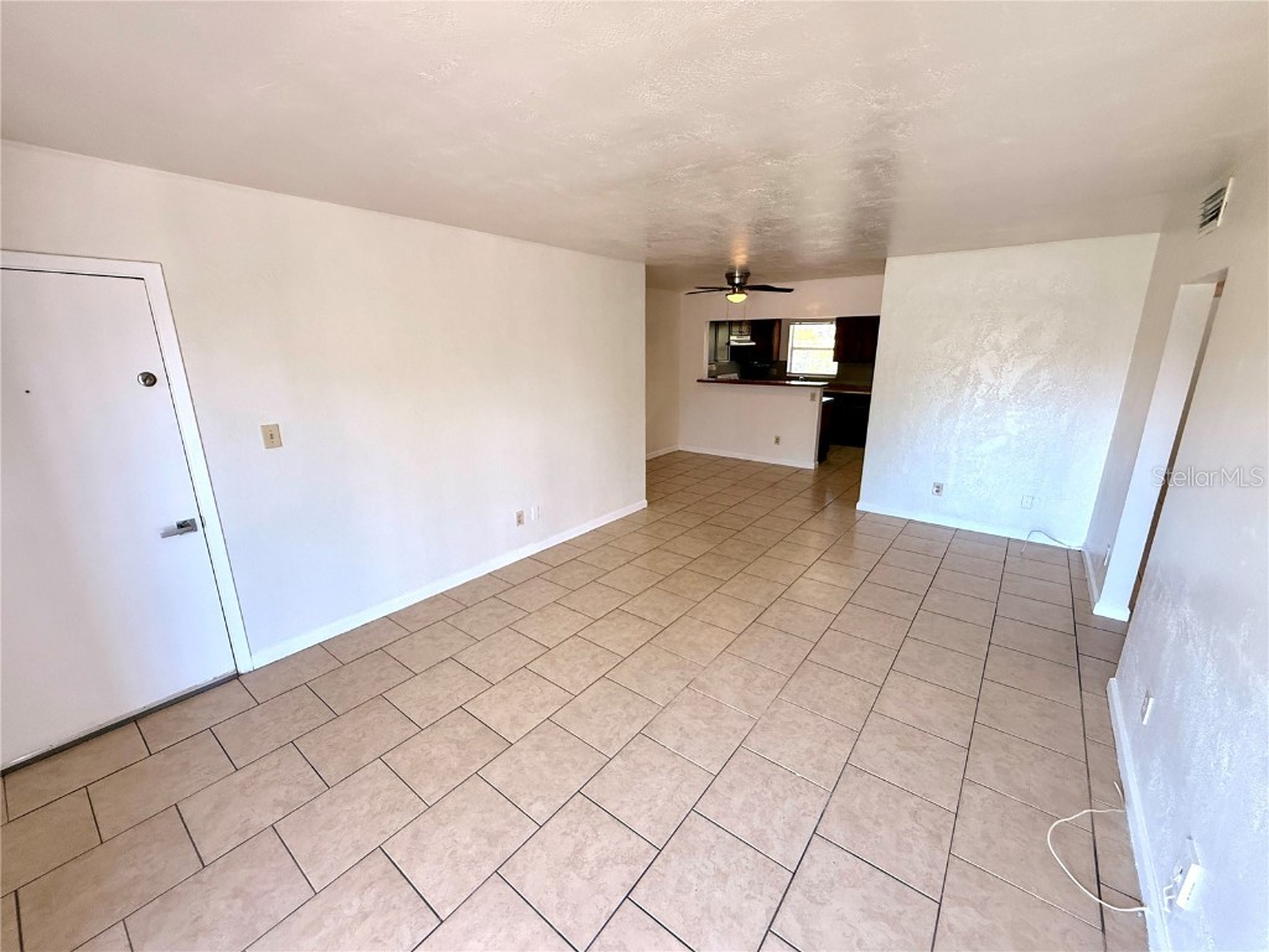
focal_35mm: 14
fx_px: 513
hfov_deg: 102.1
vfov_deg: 85.7
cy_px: 476
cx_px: 634
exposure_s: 1/198
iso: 250
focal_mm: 2.22
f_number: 2.2
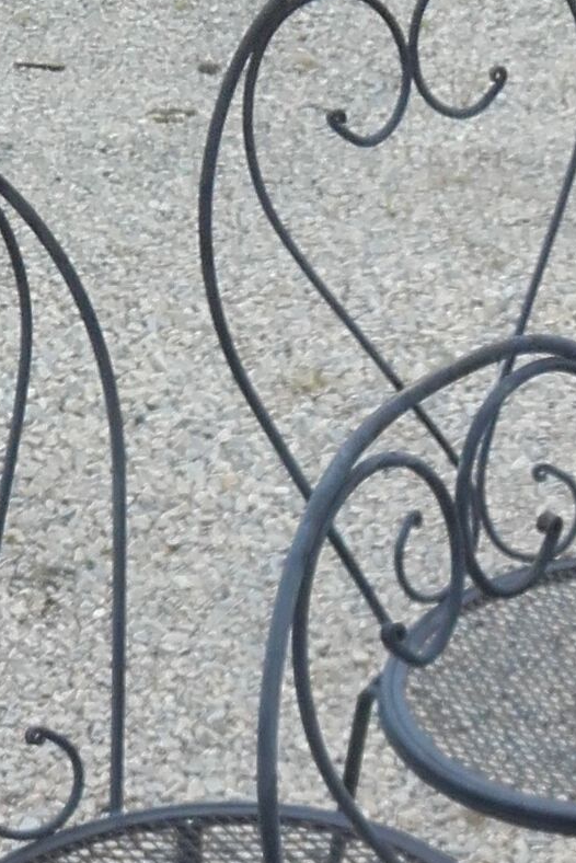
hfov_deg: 12.7
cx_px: 638
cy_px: 1079
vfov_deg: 18.1
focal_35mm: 106
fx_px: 2542
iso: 50
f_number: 2.2
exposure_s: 1/354
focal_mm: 3.3
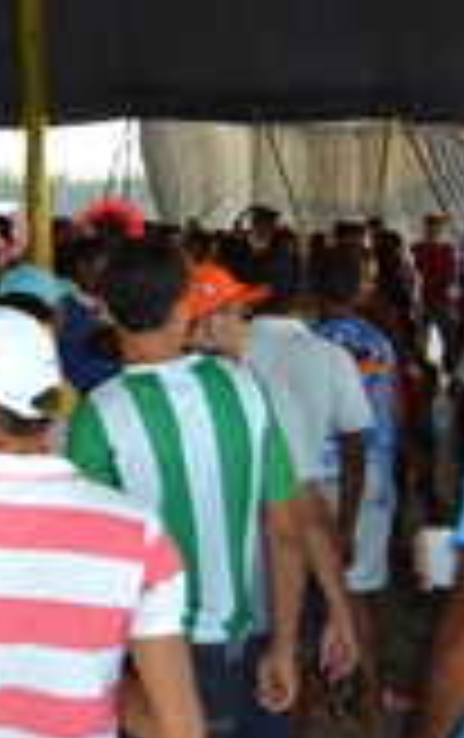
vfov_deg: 27.1
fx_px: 1512
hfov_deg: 14.2
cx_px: -505
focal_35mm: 75
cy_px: 200
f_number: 3.5
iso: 450
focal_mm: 18
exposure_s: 1/60
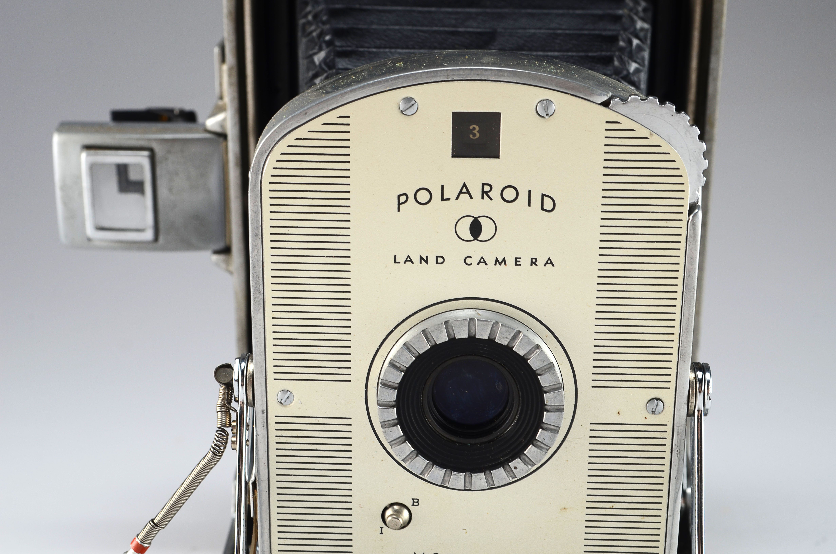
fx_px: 1564
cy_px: 277
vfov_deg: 20.1
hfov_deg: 29.9
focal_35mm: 68
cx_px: 418
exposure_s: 1/80
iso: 100
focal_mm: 45
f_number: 14
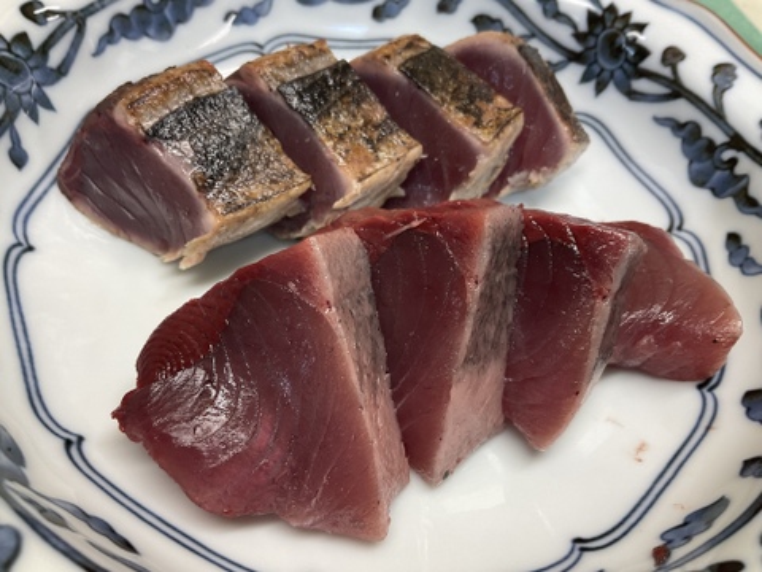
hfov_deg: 61.7
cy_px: 286
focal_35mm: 29
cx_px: 381
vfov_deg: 48.2
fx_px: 638
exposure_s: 1/60
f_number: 1.8
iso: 40
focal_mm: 3
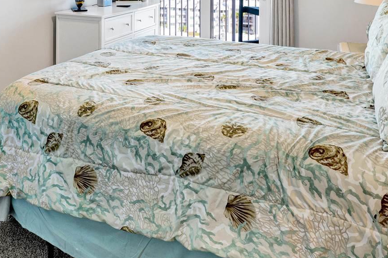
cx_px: 173
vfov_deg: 34.2
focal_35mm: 33
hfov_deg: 57.1
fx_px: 356
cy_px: -31
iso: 500
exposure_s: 1/30
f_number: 11
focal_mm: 14
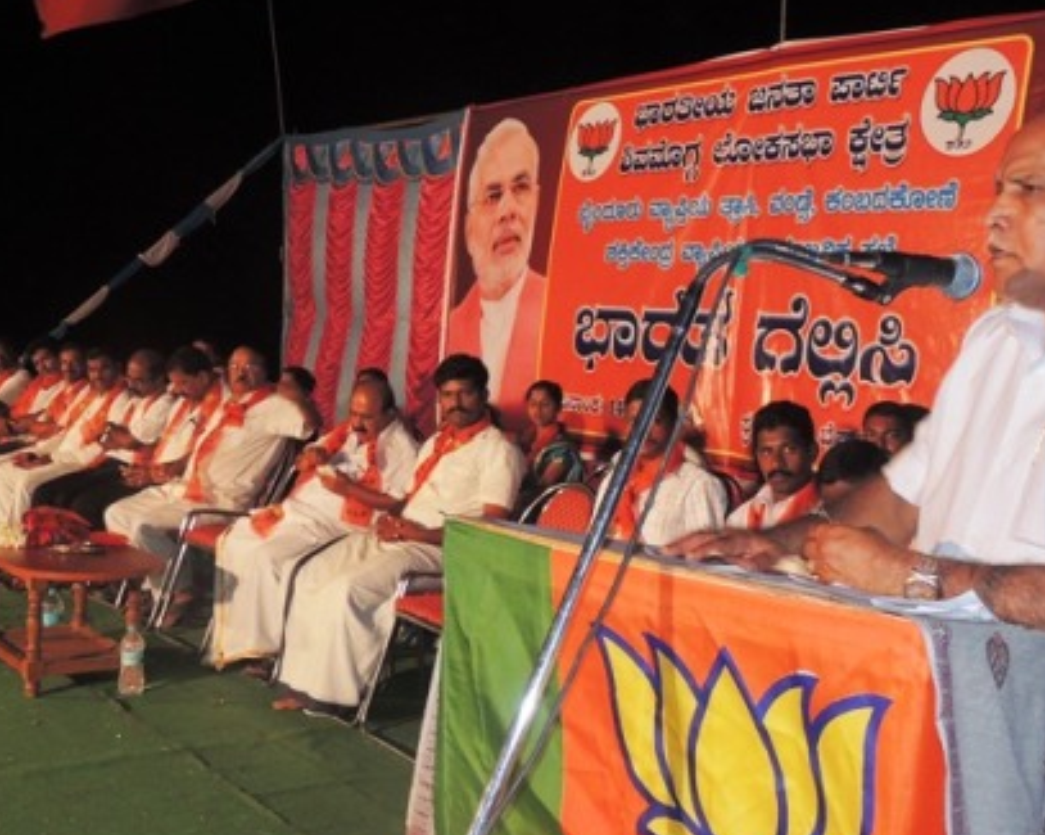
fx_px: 1329
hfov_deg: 42.9
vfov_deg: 34.9
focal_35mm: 43
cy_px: 421
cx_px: 583
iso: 200
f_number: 3.1
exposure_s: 1/30
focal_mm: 4.9
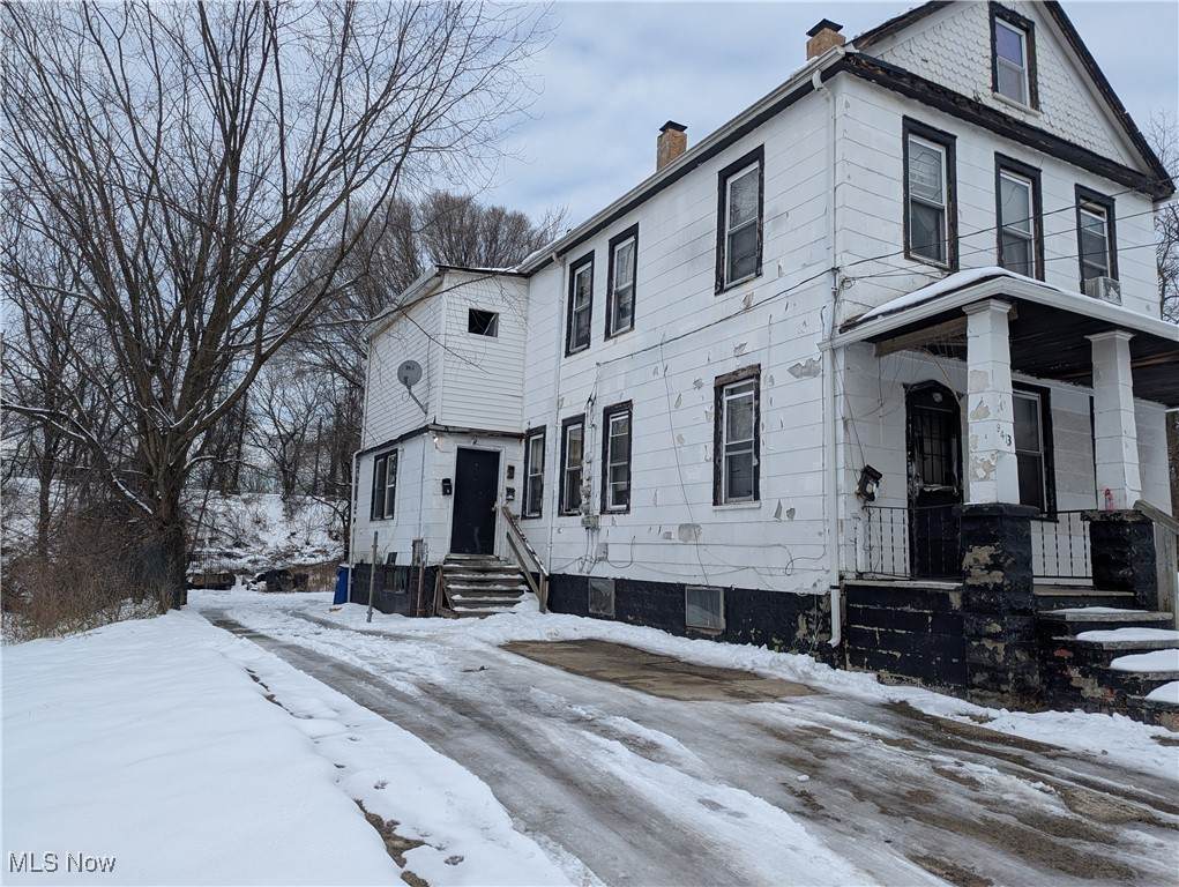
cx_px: 590
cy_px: 444
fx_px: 818
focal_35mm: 24
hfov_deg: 71.5
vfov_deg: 56.9
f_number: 1.85
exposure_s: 1/1348
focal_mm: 6.81
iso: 45
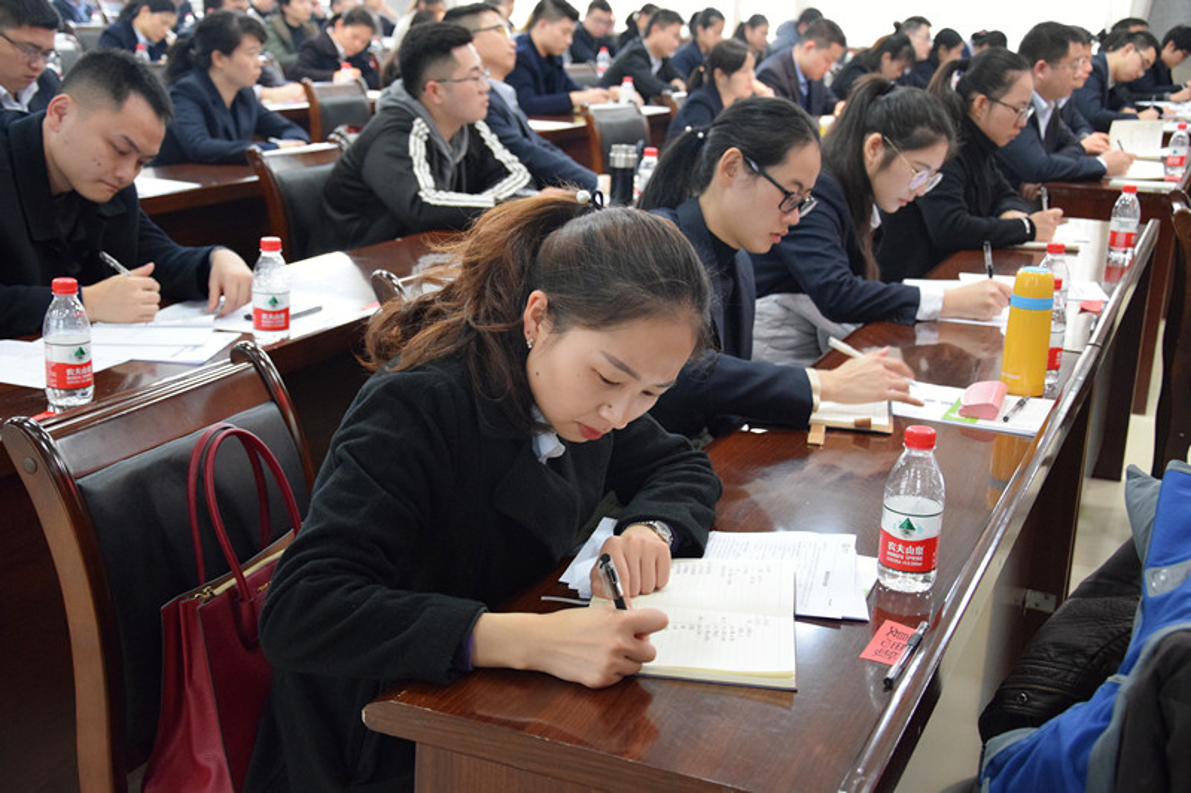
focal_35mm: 48
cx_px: 596
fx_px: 1588
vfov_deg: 28.1
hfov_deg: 41.1
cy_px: 396
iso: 3200
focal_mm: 32
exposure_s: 1/60
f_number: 4.2
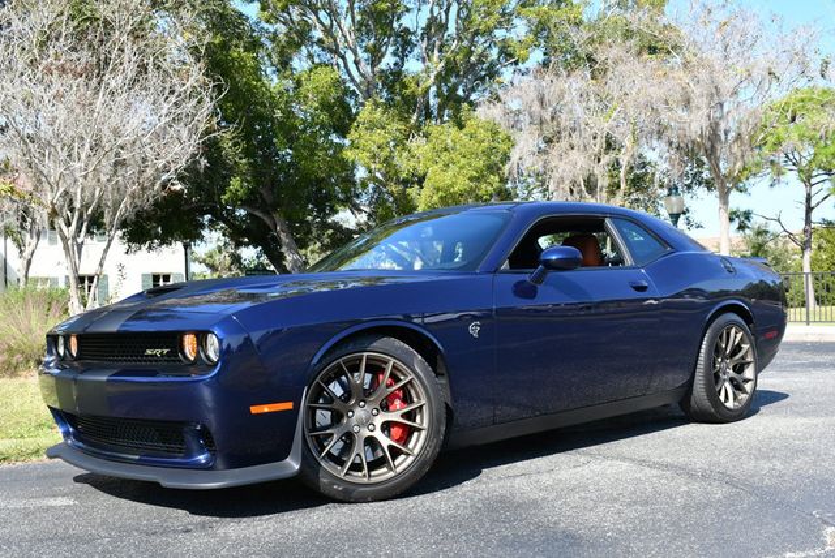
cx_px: 418
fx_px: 929
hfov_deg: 48.4
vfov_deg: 33.5
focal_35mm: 40
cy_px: 279
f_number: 8
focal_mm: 20
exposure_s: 1/250
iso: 200
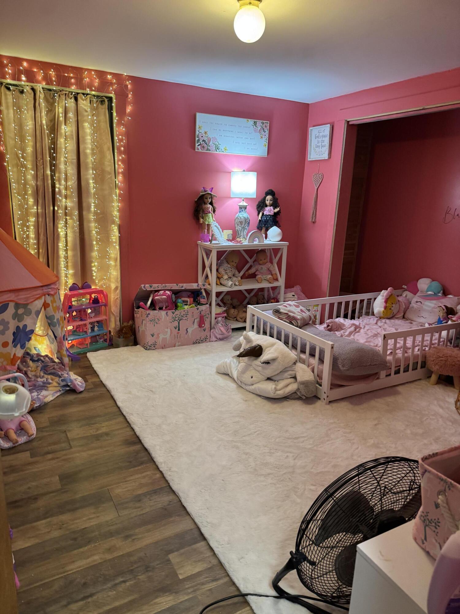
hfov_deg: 56.8
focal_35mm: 24
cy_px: 307
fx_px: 425
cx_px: 230
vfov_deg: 71.6
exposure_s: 1/60
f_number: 1.78
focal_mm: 6.76
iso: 250
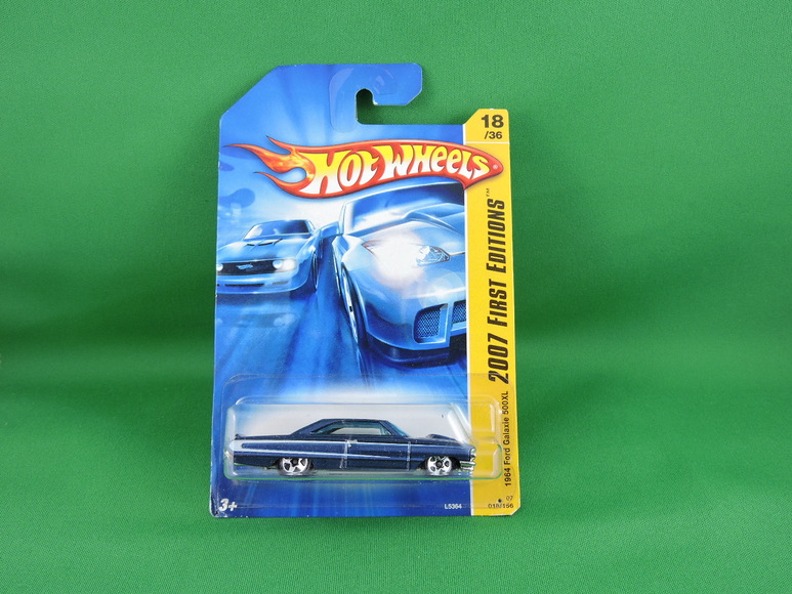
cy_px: 297
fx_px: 686
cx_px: 396
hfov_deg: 60.0
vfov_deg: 46.8
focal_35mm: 30
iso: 100
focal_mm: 5.4
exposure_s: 1/30
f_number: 3.5
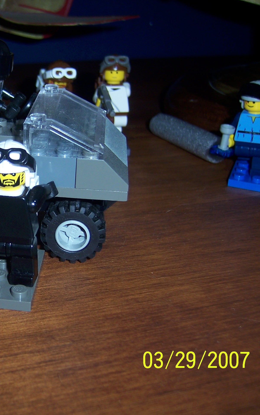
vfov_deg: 39.6
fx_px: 578
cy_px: 207
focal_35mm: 51
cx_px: 3
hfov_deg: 24.3
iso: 80
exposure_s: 1/60
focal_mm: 6.2
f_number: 2.8
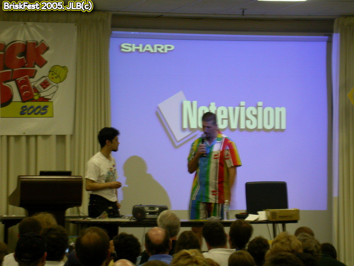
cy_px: 133
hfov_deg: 12.8
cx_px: 177
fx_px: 1575
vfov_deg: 9.6
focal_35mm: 154
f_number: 5.1
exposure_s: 1/12.3
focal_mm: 32
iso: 100
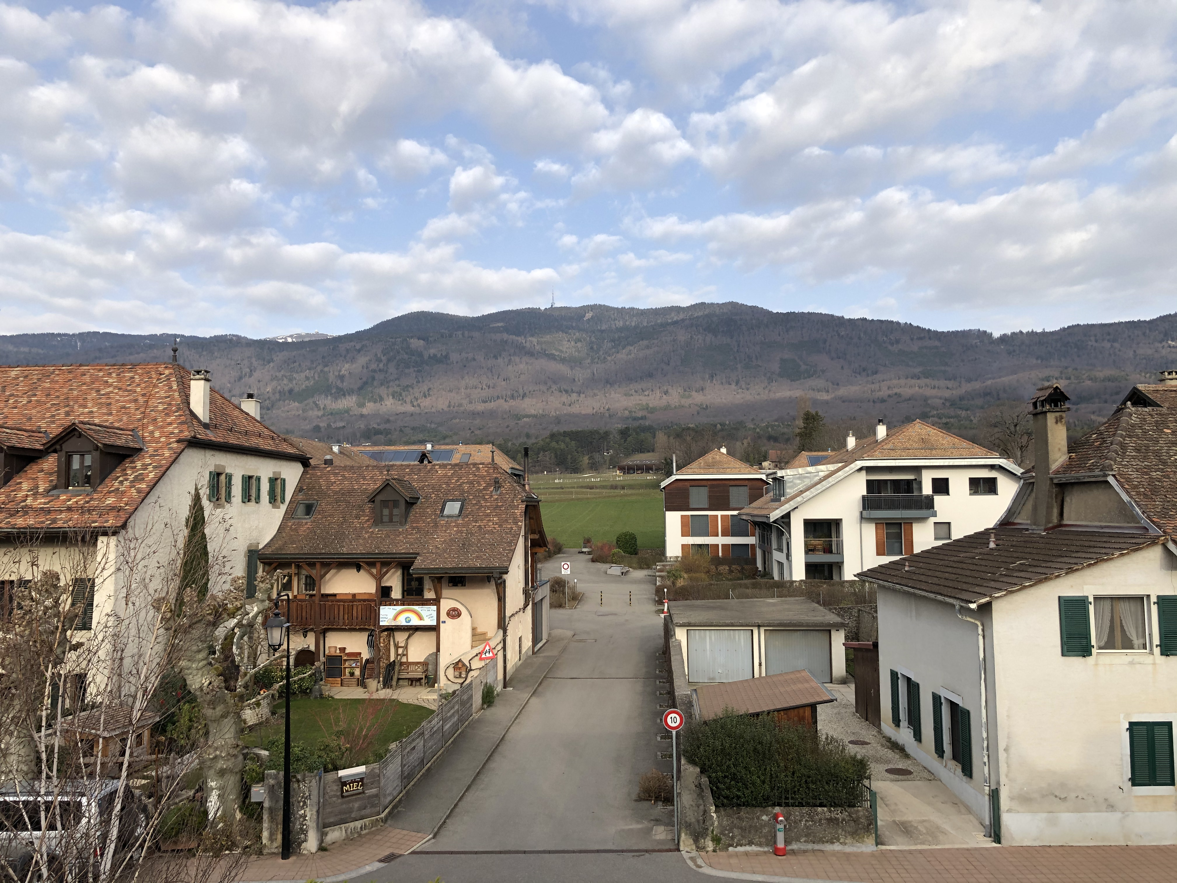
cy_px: 442
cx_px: 588
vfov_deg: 49.7
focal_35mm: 28
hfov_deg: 63.4
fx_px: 952
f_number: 1.8
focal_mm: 4
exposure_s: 1/917
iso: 20
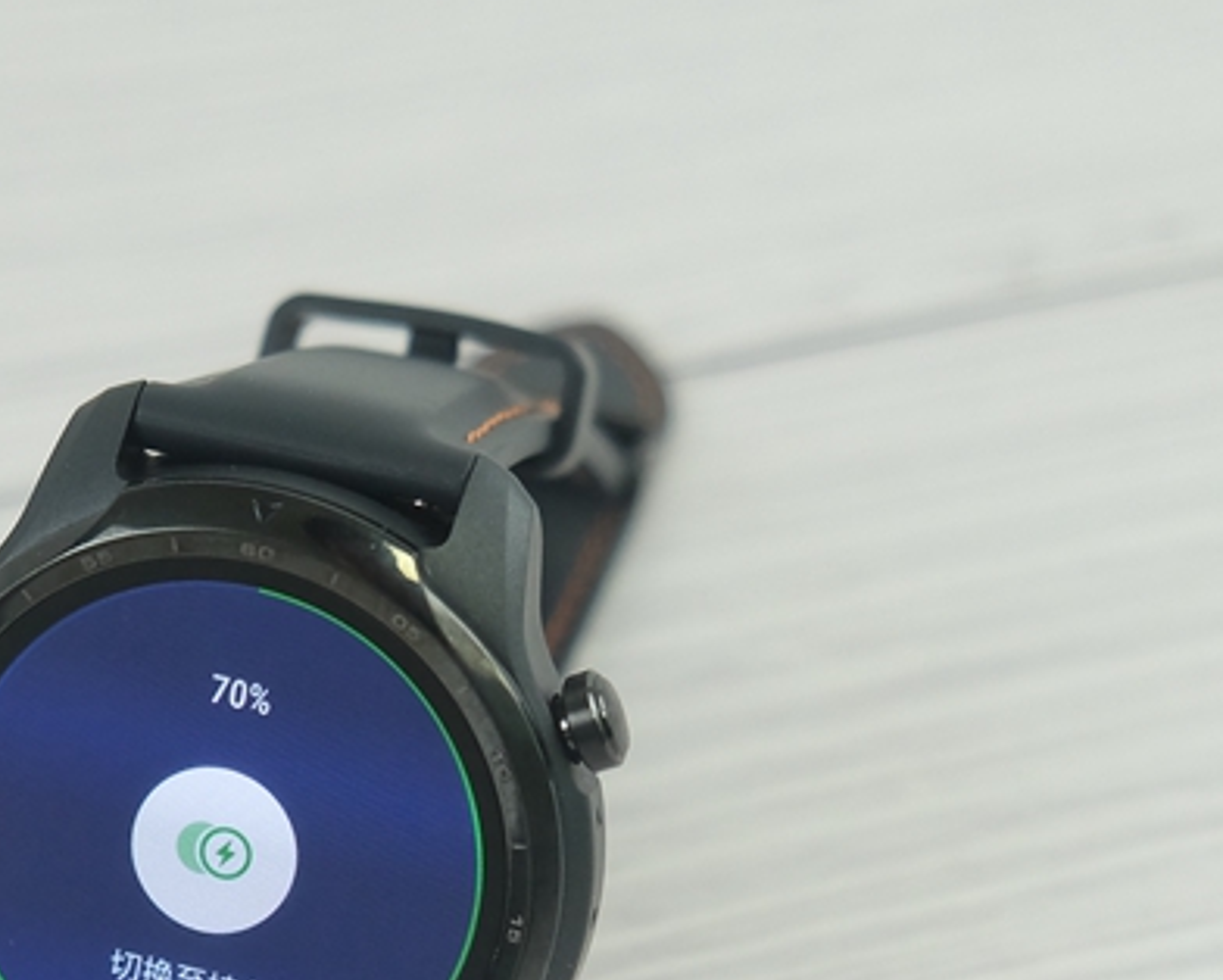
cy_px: 1047
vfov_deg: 12.2
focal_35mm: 125
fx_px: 4527
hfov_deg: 15.3
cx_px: 193
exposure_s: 1/170
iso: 800
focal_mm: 34.3
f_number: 3.6
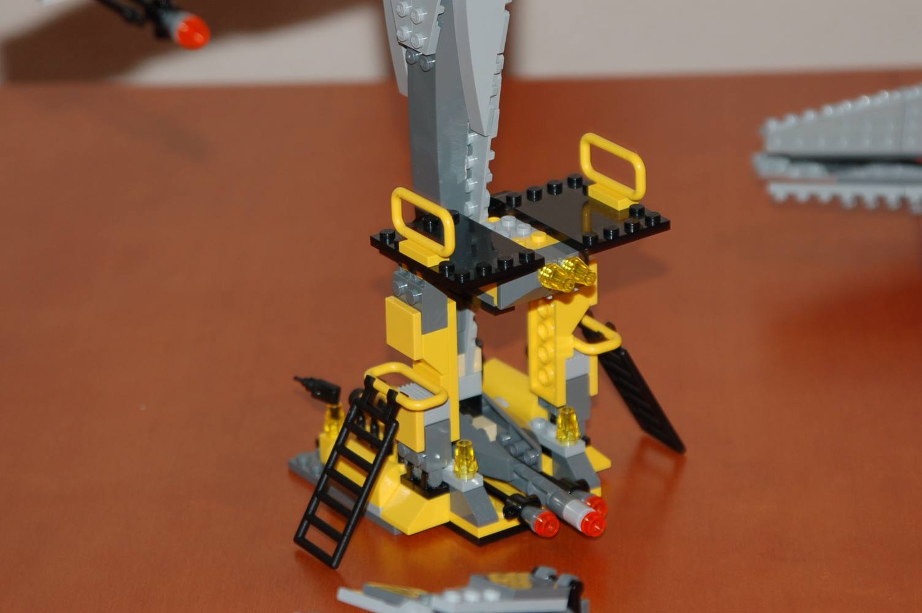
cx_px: 461
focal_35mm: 150
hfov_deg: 13.7
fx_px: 3838
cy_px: 306
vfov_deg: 9.1
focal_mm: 100
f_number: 5.6
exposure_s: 1/60
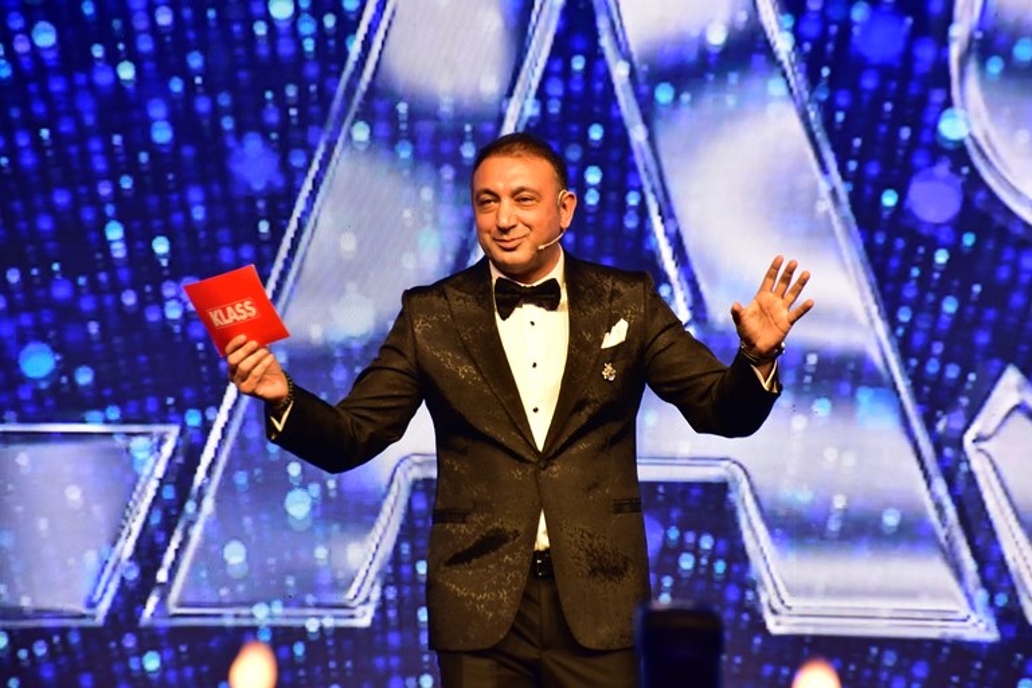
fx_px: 4300
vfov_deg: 9.1
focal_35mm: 150
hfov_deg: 13.7
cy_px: 344
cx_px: 516
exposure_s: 1/125
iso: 1000
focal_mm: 100
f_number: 5.6
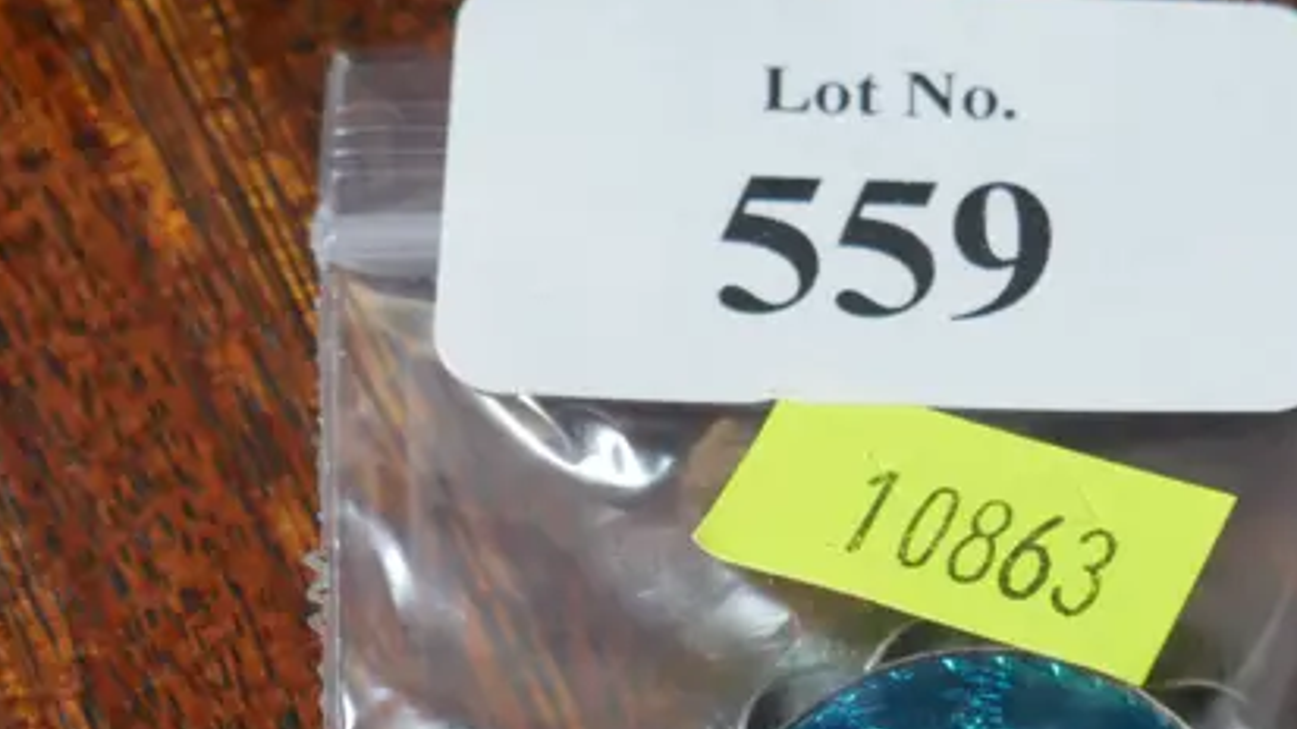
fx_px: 5020
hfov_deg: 14.6
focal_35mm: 146
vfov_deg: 8.2
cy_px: 841
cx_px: 1140
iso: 1000
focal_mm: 27
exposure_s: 1/60
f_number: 5.3
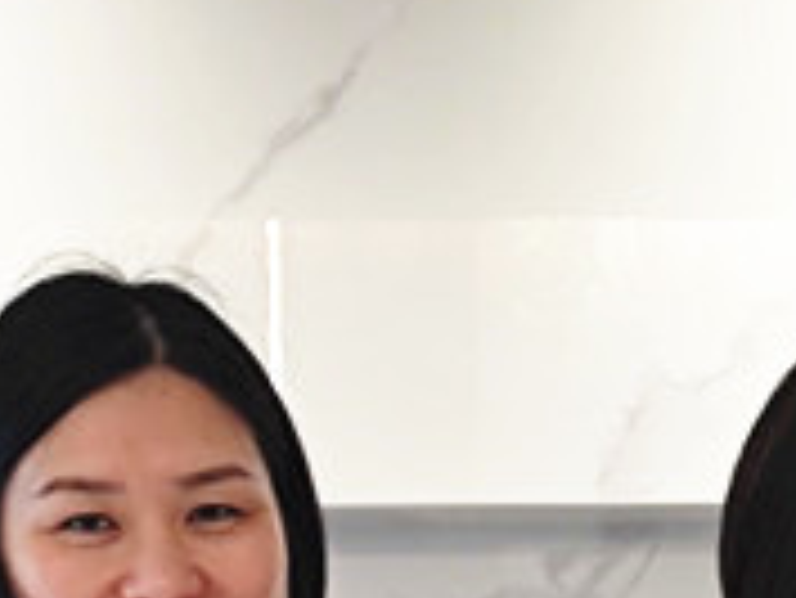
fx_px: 2600
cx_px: 1277
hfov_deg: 15.7
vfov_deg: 11.8
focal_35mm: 113
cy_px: 1174
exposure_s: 1/30
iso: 145
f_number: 1.75
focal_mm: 5.96
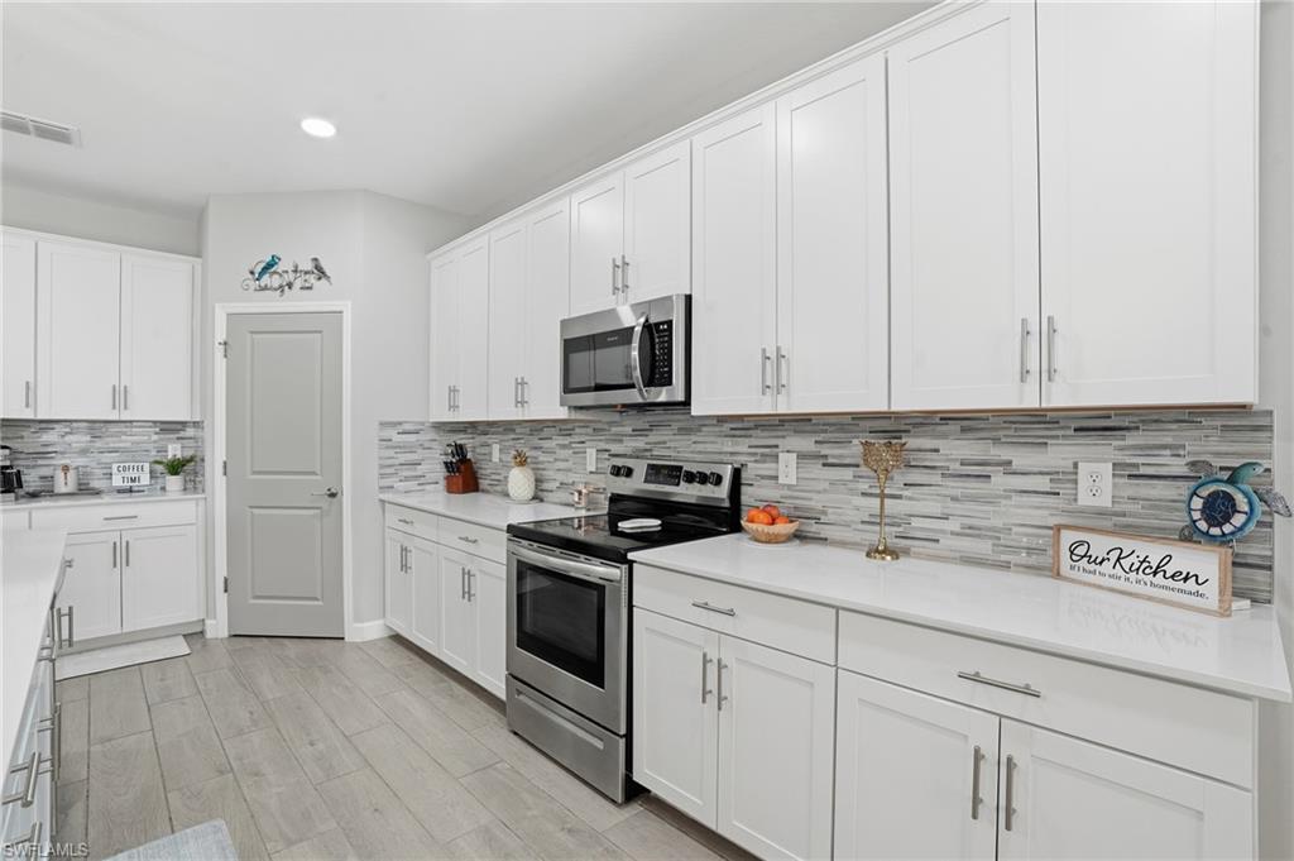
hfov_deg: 96.8
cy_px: 430
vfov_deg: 73.7
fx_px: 575
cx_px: 647
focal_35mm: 16
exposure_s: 1/30
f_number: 9
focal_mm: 16
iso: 200
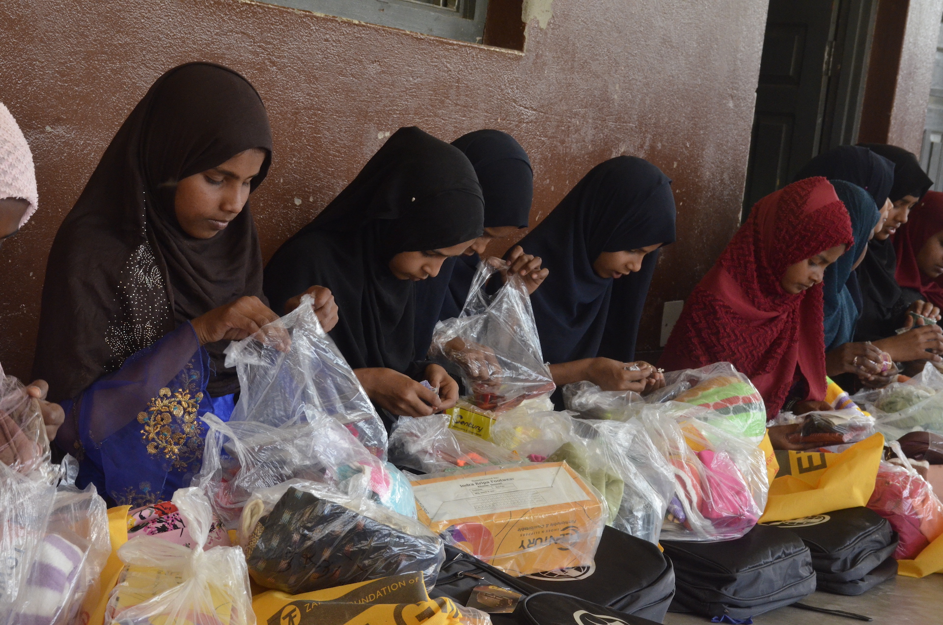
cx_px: 472
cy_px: 312
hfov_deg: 26.0
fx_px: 2039
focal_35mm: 78
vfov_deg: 17.4
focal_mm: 52
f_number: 11
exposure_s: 1/250
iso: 2000
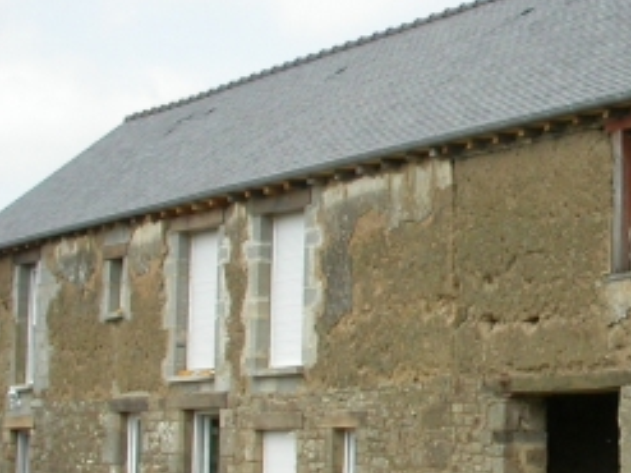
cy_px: 238
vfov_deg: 14.1
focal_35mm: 105
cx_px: 682
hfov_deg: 18.1
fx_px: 1913
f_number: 6.7
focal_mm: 7.85
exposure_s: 1/236
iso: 100
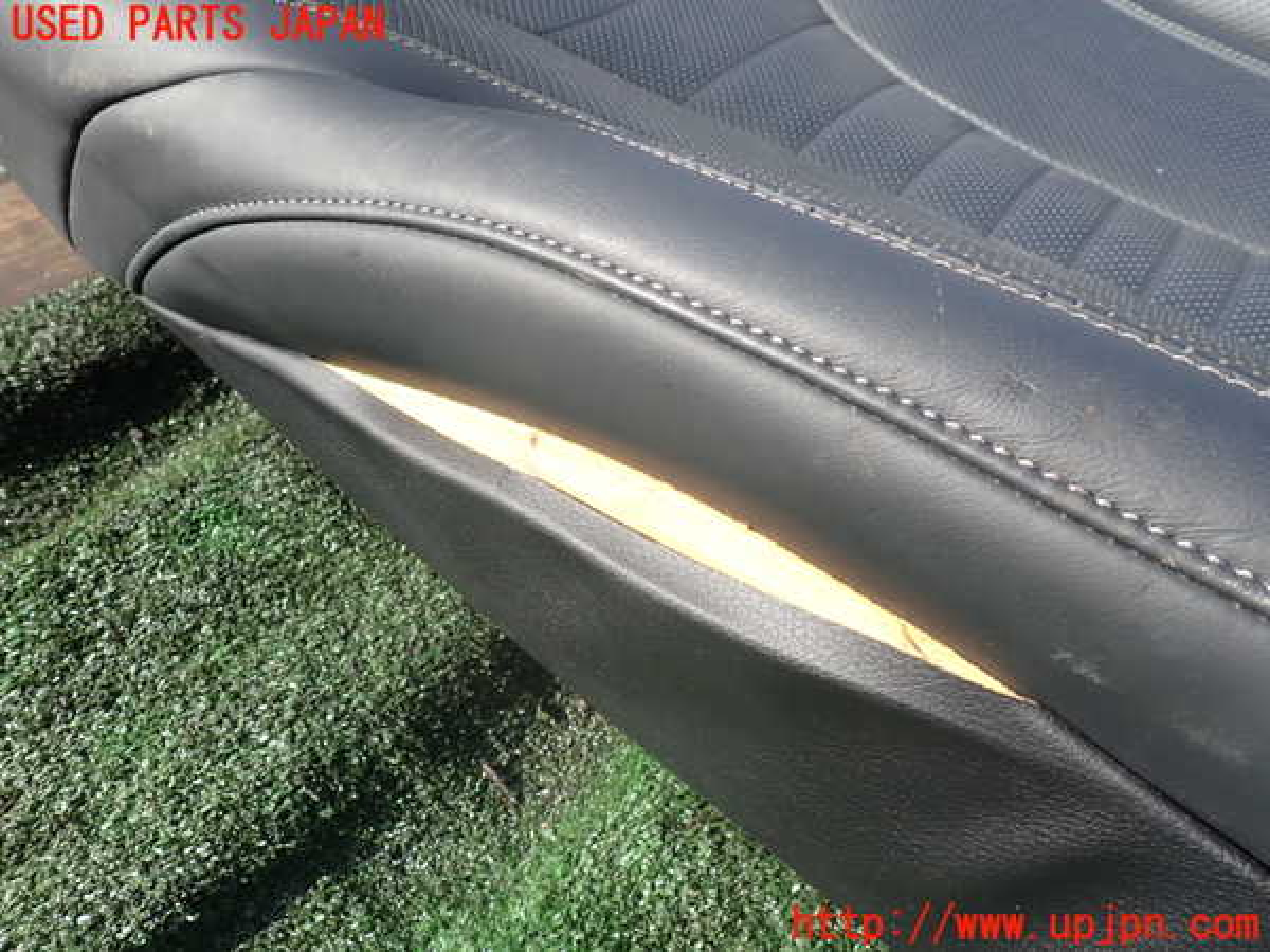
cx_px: 635
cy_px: 476
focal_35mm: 25
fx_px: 917
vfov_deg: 54.9
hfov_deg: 69.4
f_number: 2.8
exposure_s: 1/500
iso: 100
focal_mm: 4.5
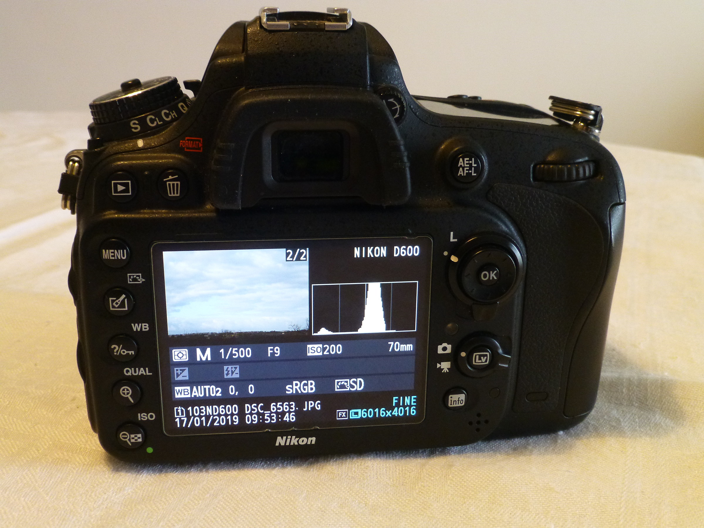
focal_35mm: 39
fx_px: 793
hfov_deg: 47.9
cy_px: 264
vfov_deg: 36.8
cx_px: 352
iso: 400
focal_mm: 6.9
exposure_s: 1/30
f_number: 3.9
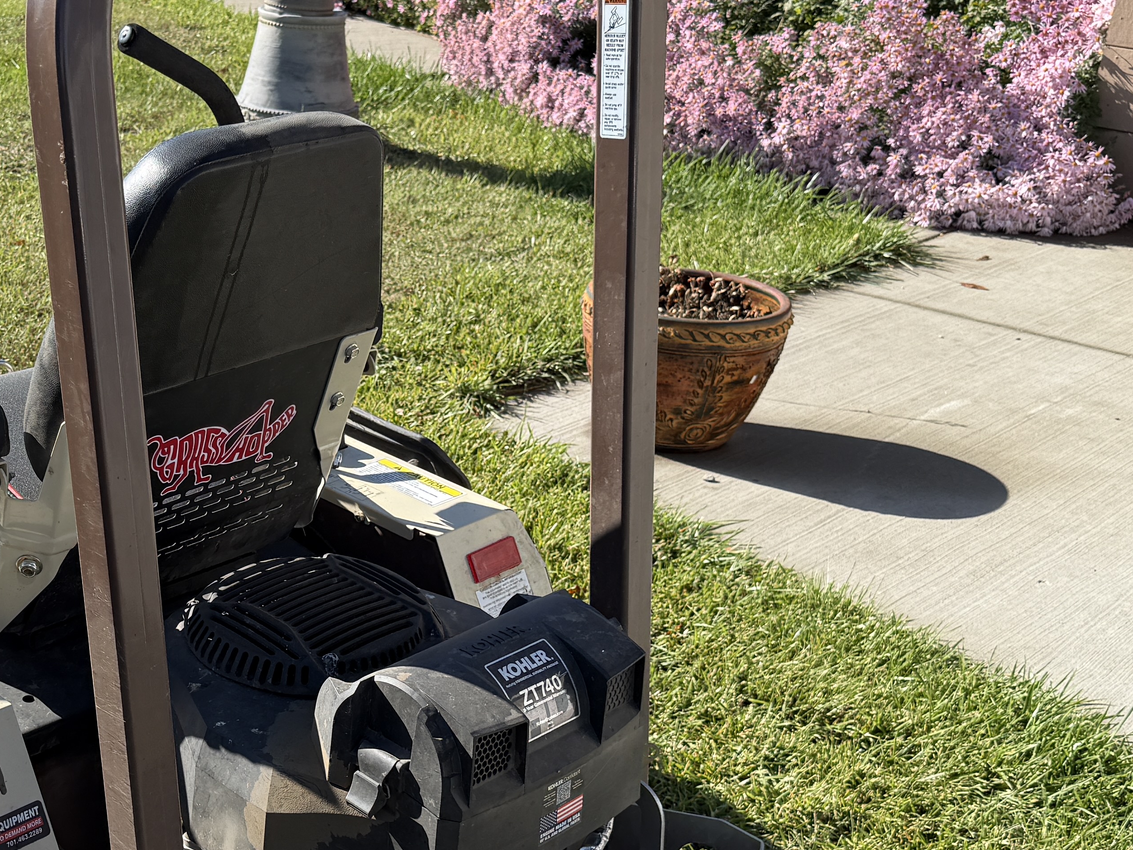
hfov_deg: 34.3
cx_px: 199
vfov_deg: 26.8
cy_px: 592
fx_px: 1767
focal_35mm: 54
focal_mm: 6.76
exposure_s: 1/2370
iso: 80
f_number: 1.78
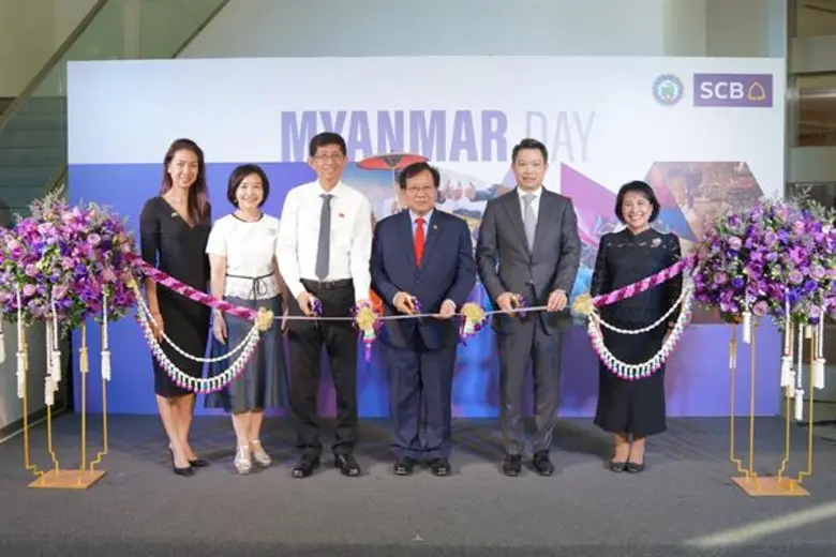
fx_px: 836
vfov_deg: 36.9
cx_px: 418
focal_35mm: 36
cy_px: 278
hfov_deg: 53.1
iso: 320
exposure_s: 1/125
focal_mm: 24
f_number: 3.2
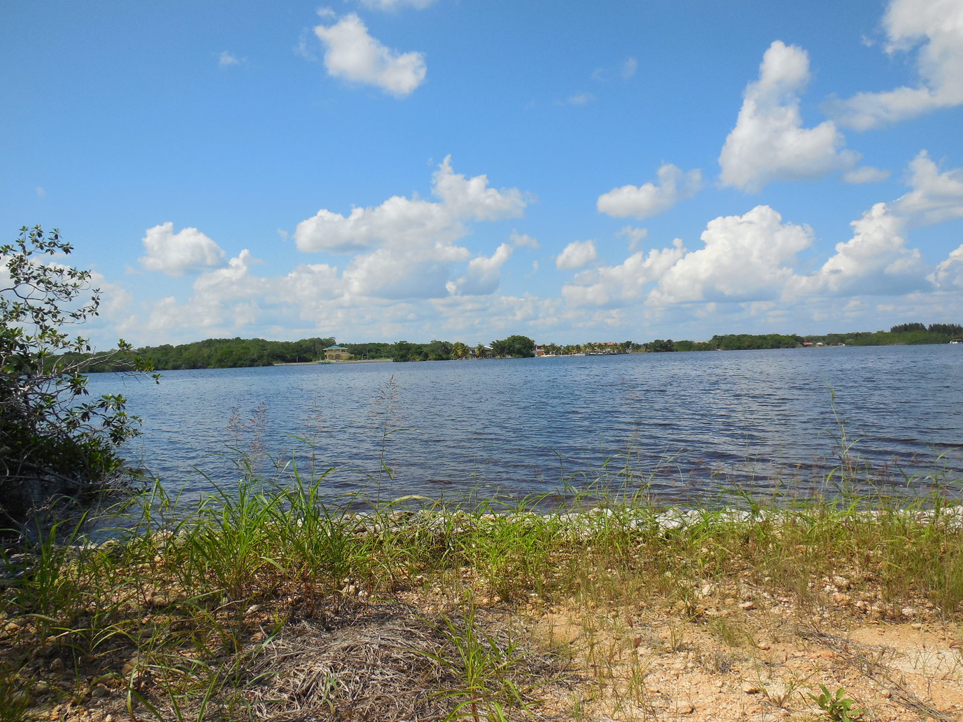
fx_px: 835
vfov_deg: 46.8
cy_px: 361
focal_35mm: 30
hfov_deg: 60.0
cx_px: 482
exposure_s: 1/640
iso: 125
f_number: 6.5
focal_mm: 5.3
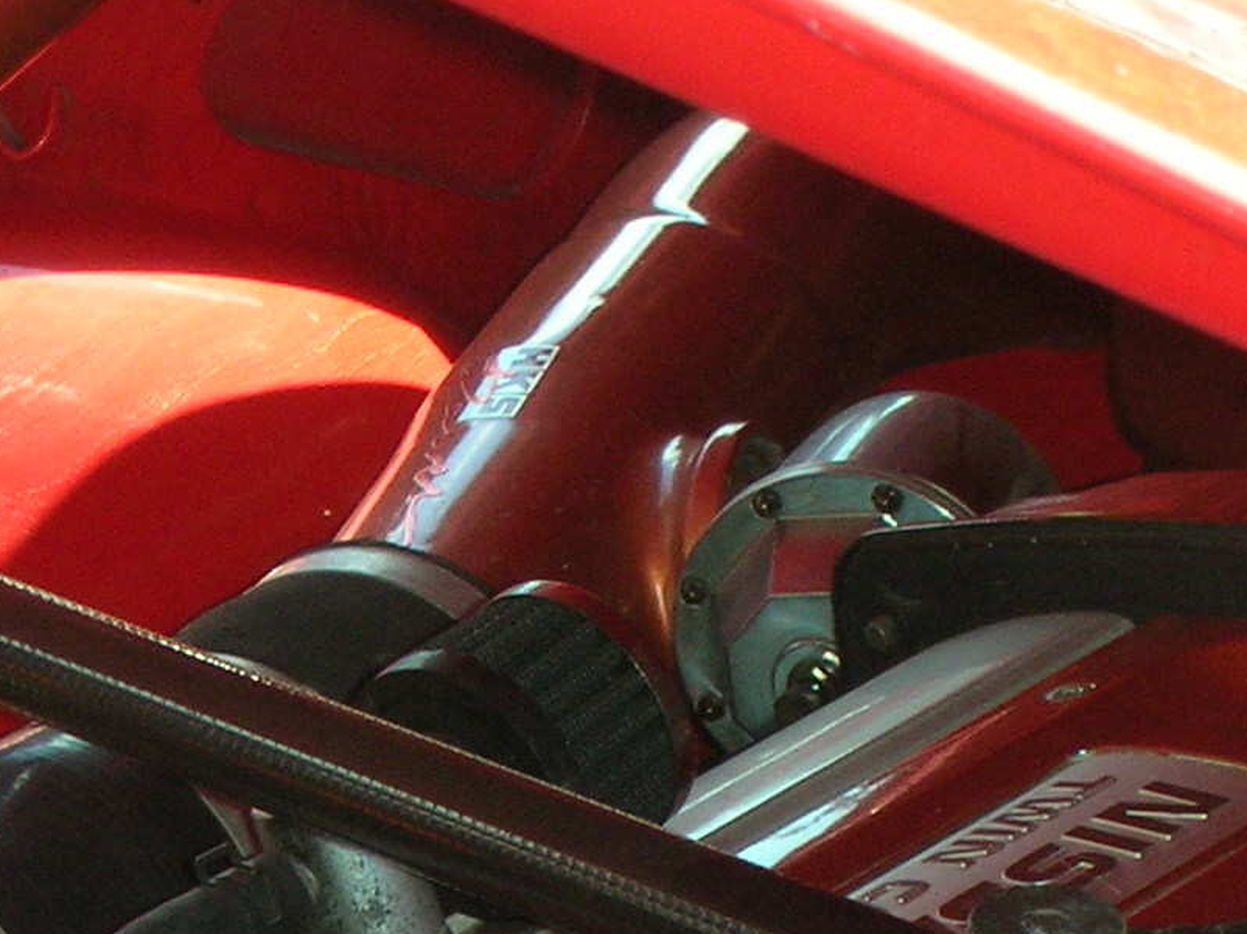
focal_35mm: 236
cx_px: 686
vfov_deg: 6.2
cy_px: 1319
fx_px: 8499
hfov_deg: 8.4
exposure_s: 1/120
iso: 111
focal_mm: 12.2
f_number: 4.4
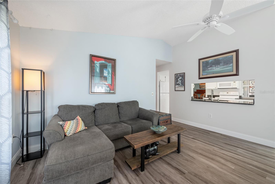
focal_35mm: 14
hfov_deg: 104.2
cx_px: 138
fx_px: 107
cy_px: 92
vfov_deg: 81.2
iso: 250
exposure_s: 1/8
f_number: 9
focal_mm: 14
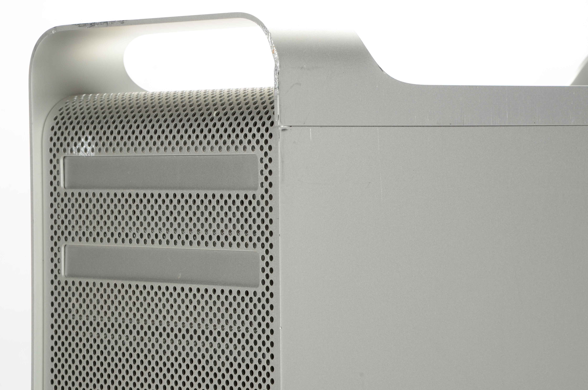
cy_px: 195
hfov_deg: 13.1
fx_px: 2567
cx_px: 294
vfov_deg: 8.7
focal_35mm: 158
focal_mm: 105
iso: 200
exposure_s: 1/160
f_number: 14
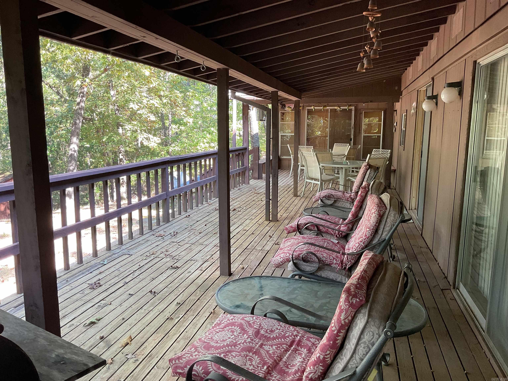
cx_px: 254
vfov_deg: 48.2
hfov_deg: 61.7
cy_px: 190
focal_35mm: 29
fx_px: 426
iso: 50
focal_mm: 3
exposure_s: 1/60
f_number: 1.8
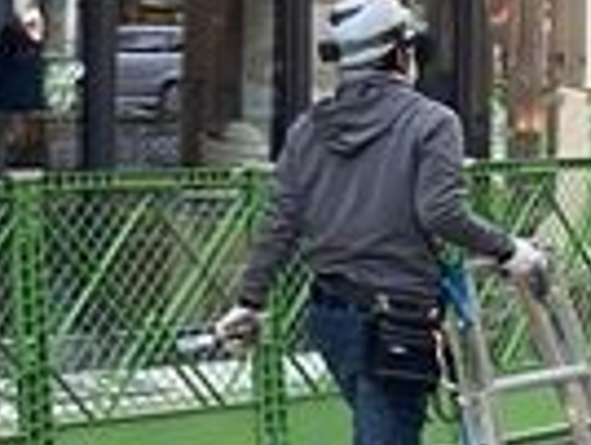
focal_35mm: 124
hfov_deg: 14.7
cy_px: 22
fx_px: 2121
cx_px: -318
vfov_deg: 11.9
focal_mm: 4.25
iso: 100
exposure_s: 1/50
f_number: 1.8
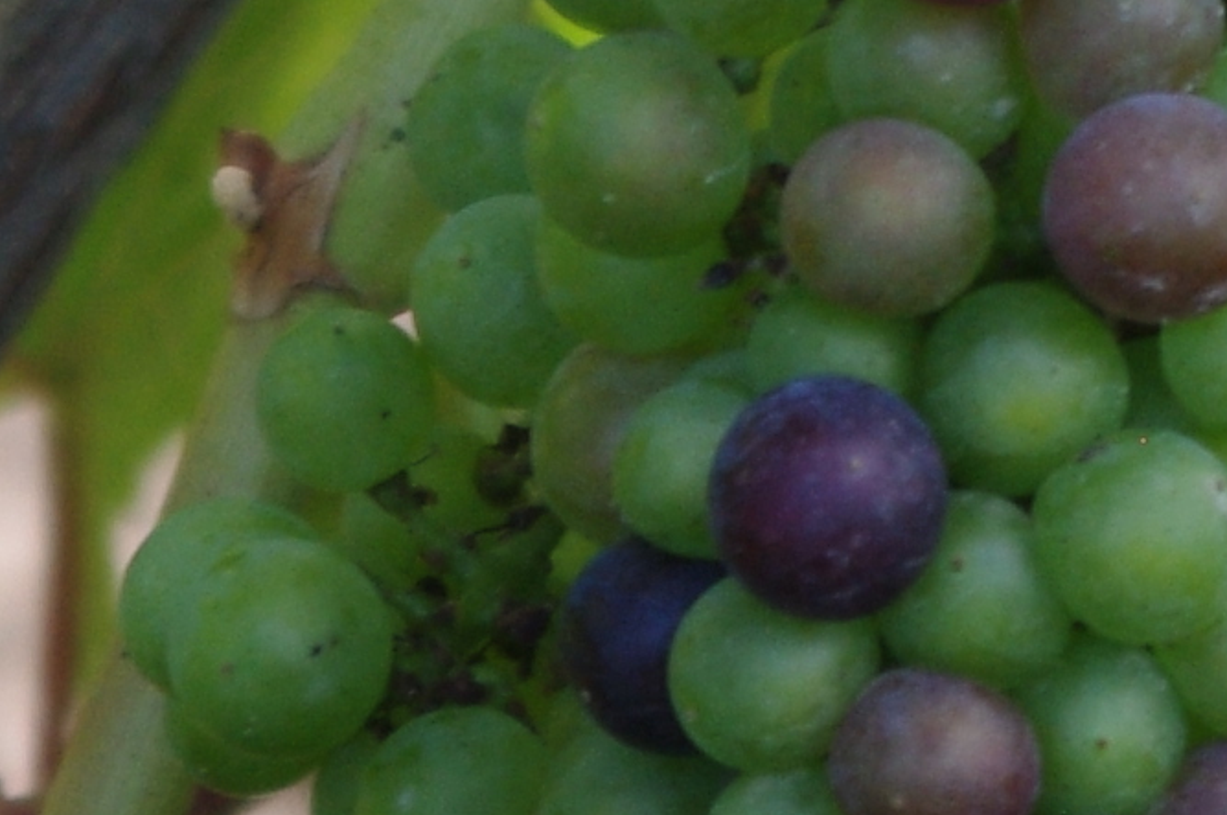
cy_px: 15
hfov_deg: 3.9
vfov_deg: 2.6
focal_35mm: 527
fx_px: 17940
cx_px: 809
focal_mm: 55
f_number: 7.1
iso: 400
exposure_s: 1/125
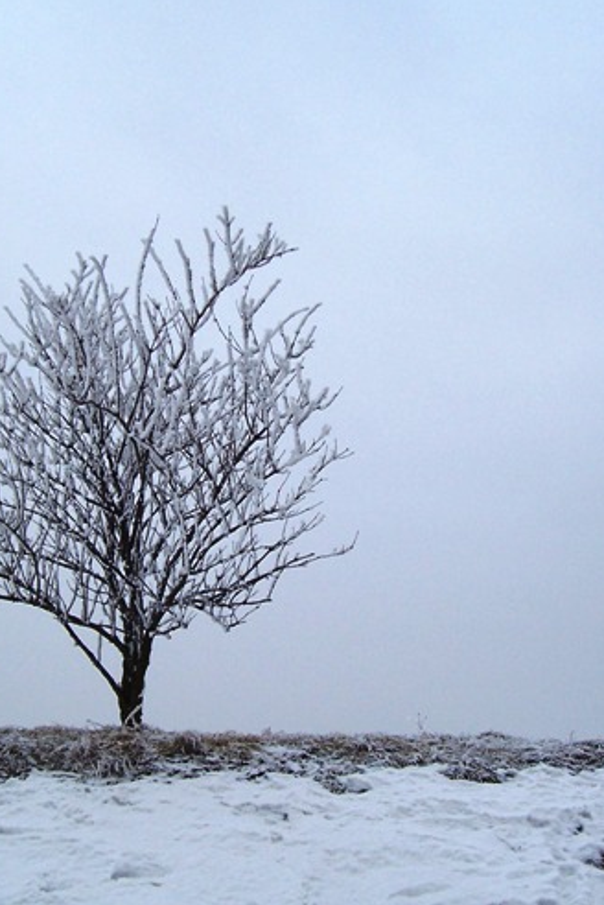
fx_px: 1206
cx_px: 237
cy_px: 453
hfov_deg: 28.0
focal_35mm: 48
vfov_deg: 41.1
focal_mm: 5.6
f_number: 5.6
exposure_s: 1/500
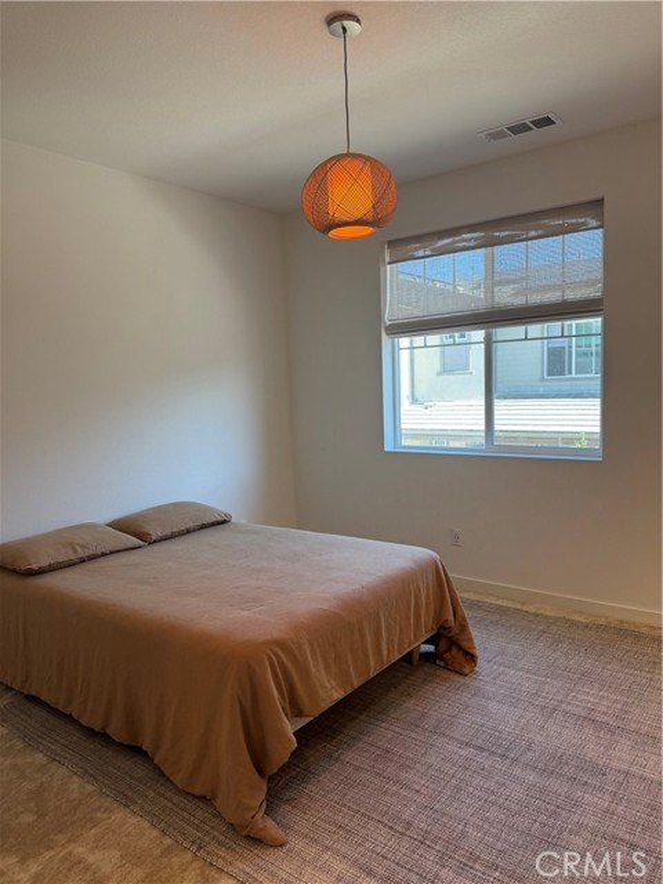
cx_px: 332
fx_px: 613
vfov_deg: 71.6
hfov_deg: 56.8
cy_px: 442
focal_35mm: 24
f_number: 1.78
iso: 100
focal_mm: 6.76
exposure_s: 1/120
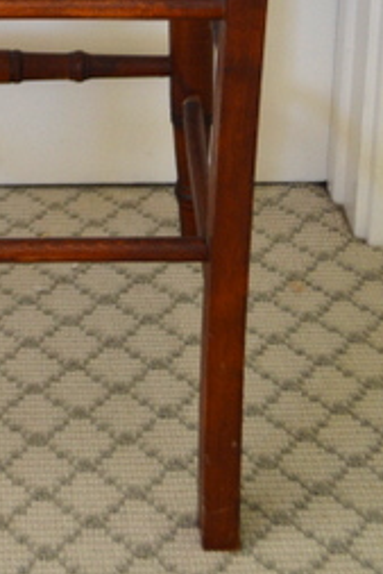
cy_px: -152
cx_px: -7
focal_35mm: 116
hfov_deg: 11.7
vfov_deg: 16.7
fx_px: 1848
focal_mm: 28
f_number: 4.5
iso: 400
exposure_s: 1/25
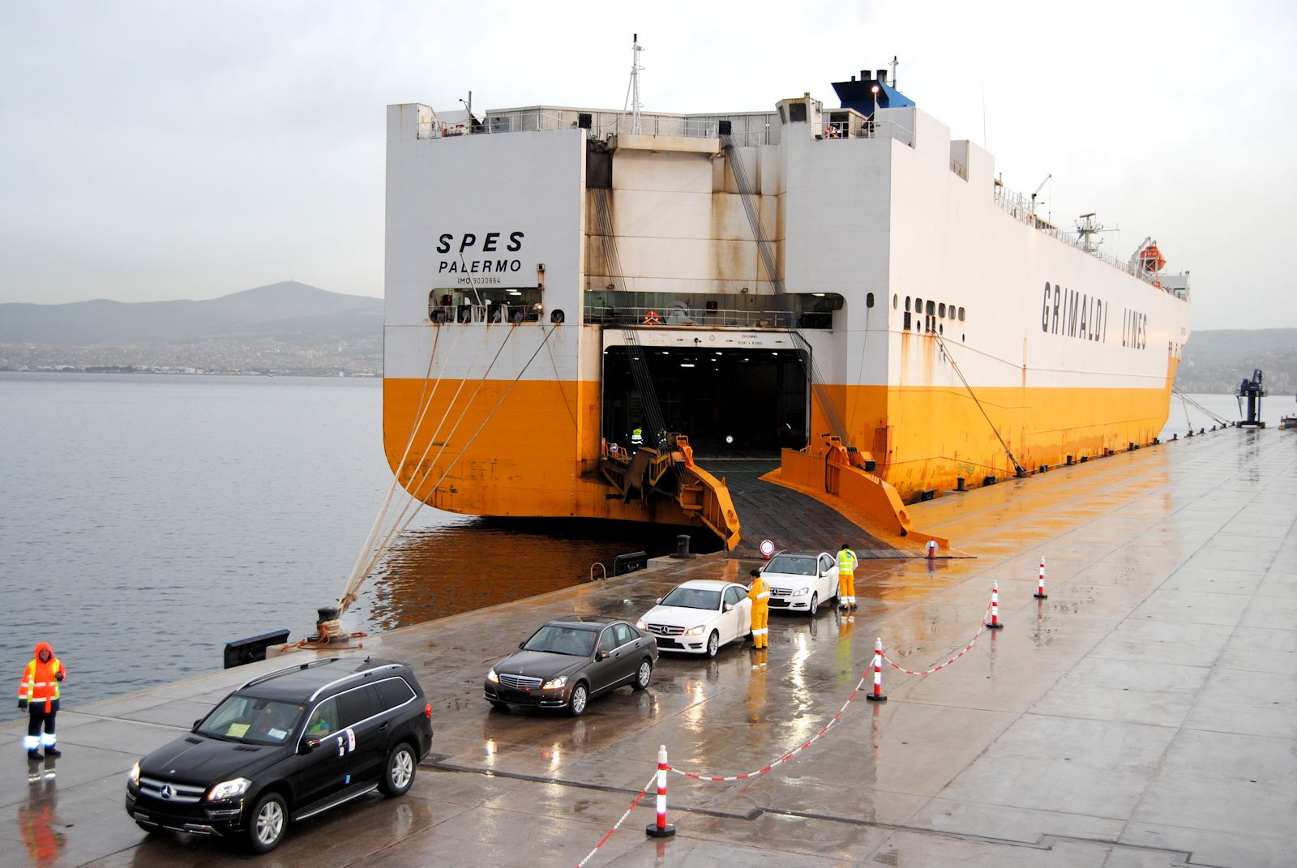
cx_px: 648
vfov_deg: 32.0
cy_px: 434
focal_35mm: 42
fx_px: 1515
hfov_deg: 46.3
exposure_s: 1/100
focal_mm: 28
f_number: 4
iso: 200
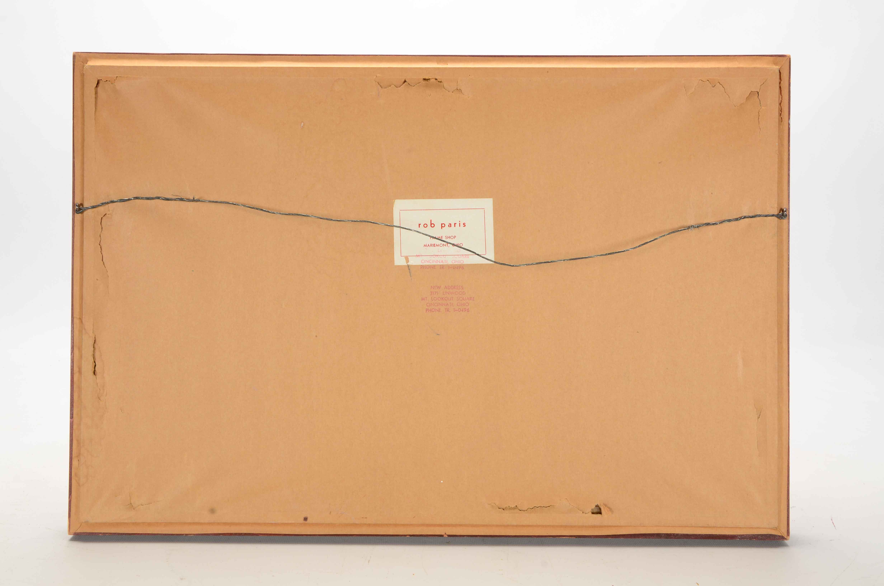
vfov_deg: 34.1
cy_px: 293
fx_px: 956
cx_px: 442
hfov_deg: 49.6
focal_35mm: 39
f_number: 14
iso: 200
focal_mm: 26
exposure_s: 1/160
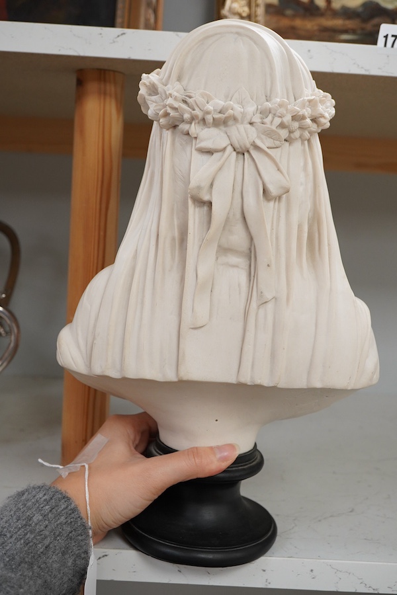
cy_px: 298
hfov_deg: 29.9
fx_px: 744
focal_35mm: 45
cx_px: 198
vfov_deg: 43.6
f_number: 9
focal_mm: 30
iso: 1250
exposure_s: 1/125
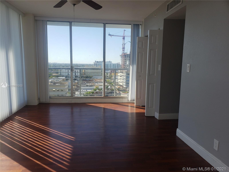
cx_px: 114
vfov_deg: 53.1
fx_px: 172
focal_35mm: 26
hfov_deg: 67.3
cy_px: 86
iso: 50
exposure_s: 1/420
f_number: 2.4
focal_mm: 4.3
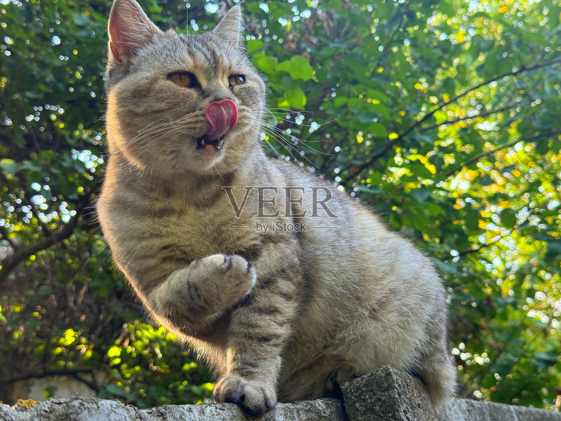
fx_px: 778
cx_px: 280
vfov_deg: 30.3
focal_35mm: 48
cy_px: 210
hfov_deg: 39.7
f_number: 1.78
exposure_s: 1/133
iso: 50
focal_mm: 6.76
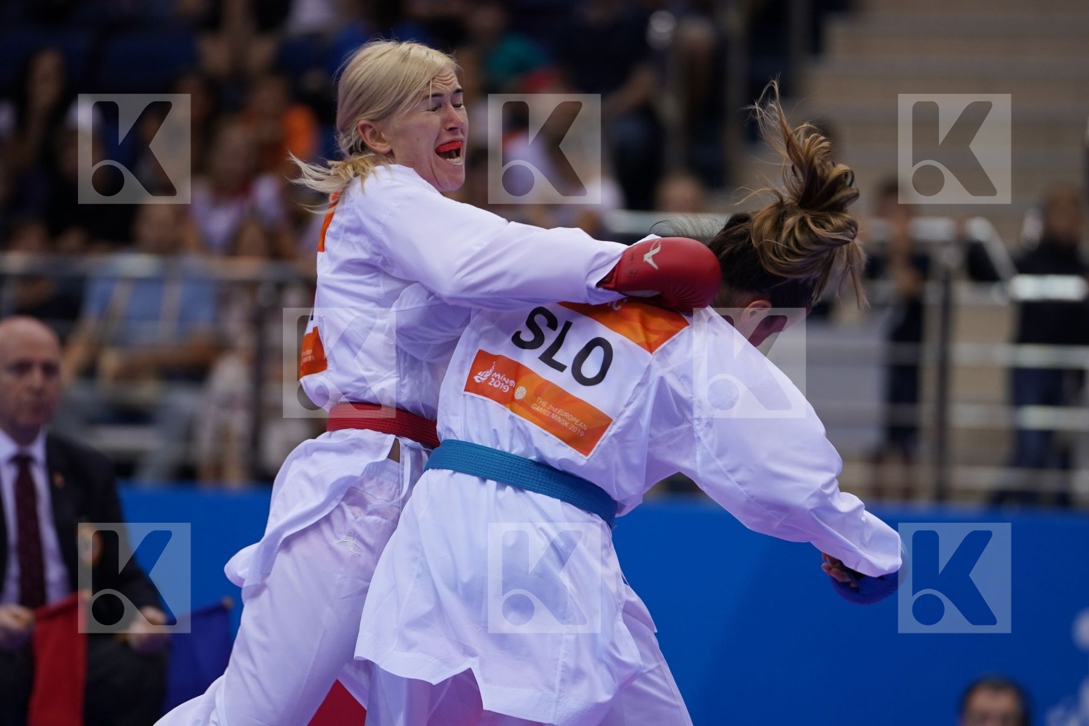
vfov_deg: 4.6
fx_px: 9074
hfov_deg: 6.9
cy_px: 363
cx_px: 544
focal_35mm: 300
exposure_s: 1/800
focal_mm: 200
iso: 640
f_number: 2.8
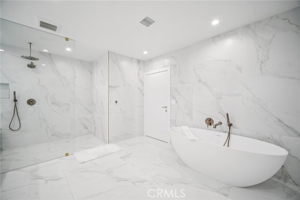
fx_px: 117
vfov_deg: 81.1
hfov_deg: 104.3
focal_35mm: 14
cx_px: 150
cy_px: 100
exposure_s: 1/25
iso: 160
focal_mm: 9
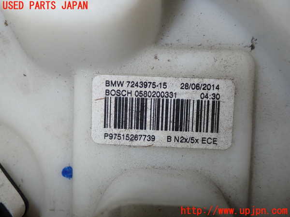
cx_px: 145
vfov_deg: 35.1
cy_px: 108
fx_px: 343
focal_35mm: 41
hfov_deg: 45.8
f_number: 8
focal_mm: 7.31
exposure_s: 1/40
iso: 200
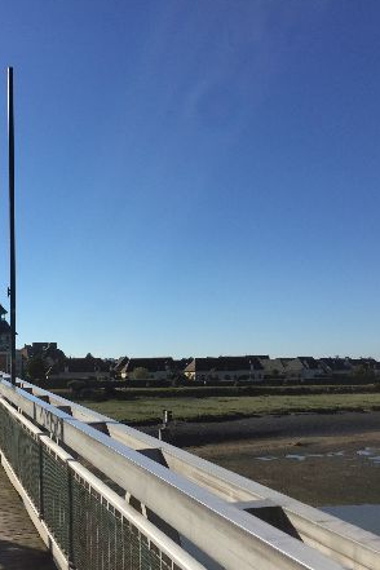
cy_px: 282
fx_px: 649
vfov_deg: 47.4
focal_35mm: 41
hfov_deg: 32.2
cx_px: 110
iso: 32
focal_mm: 4.15
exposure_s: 1/3597
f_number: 2.2
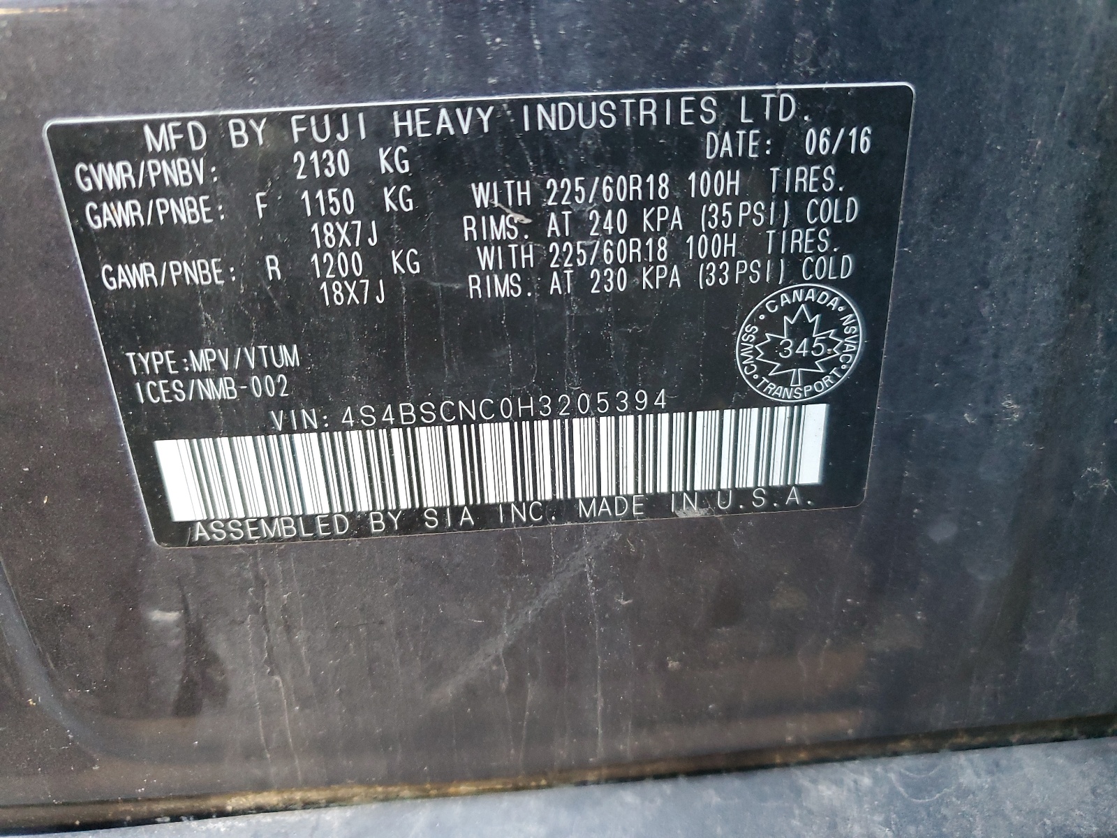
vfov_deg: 53.1
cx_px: 558
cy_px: 419
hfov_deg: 67.3
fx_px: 839
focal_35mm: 26
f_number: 1.5
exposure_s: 1/60.2
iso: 251
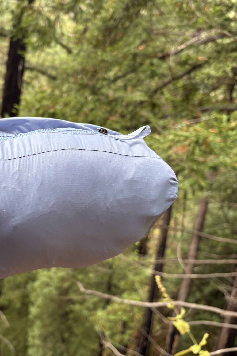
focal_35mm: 37
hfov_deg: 35.3
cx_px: 64
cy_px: 174
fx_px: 365
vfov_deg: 51.9
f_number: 1.6
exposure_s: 1/65
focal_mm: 5.96
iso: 125
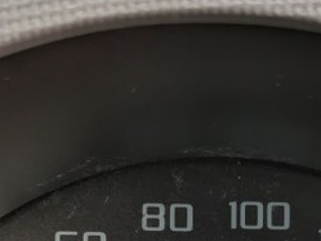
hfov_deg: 18.1
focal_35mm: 107
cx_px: 283
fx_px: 993
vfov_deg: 12.5
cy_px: 445
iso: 93
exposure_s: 1/255
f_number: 1.89
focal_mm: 5.43
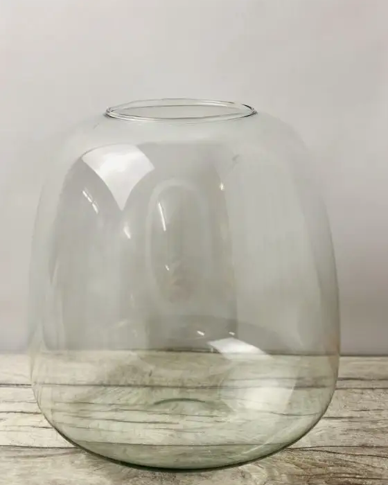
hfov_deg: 26.2
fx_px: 833
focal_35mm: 58
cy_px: 262
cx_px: 186
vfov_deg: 32.5
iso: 25
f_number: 2.4
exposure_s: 1/50
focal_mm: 6
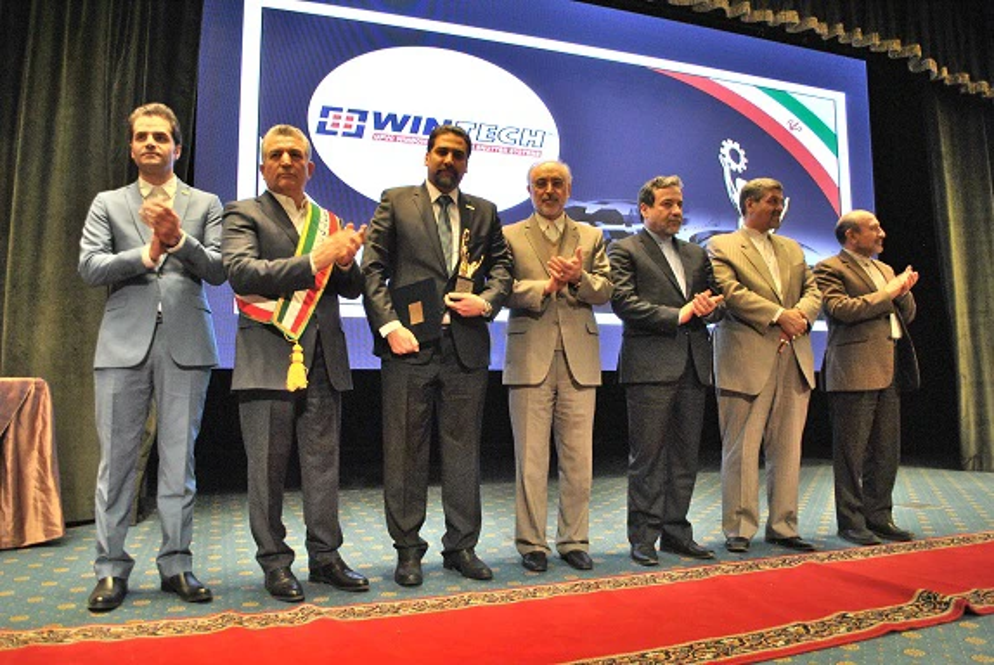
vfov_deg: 48.0
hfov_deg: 67.3
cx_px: 497
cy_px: 332
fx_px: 746
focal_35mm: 27
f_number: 3.5
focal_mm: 18
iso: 640
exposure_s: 1/30
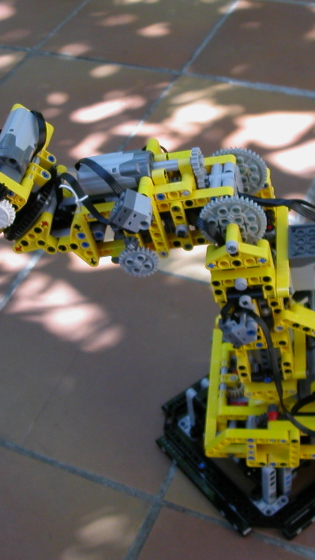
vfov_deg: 38.5
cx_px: 163
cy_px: 281
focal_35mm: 54
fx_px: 802
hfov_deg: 22.2
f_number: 2.7
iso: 100
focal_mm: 5.6
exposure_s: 1/218
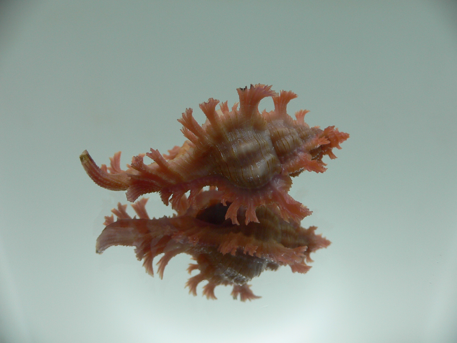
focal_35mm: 35
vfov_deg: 40.7
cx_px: 228
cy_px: 172
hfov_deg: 52.6
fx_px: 462
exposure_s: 1/80
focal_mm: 4.6
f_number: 2.8
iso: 80
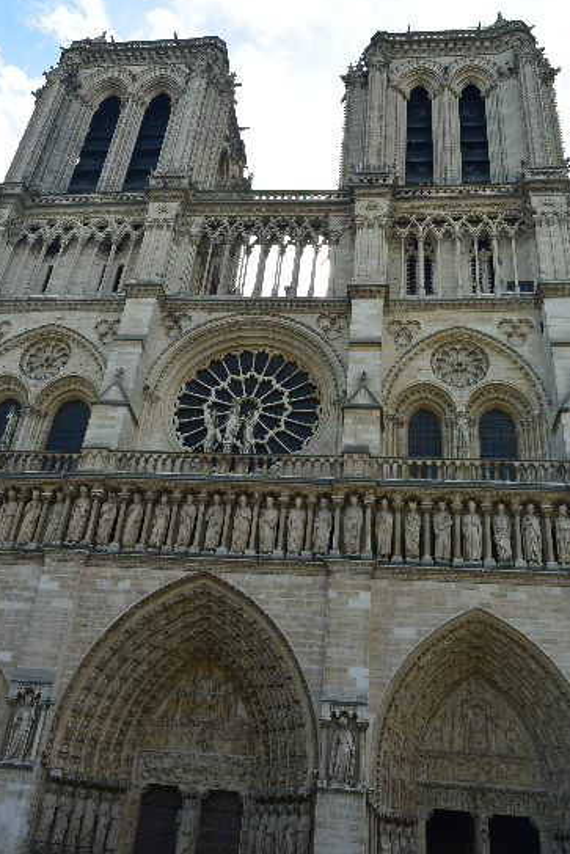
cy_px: 385
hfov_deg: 41.1
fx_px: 759
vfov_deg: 58.6
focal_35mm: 32
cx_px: 282
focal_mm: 11
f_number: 4.5
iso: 100
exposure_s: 1/640
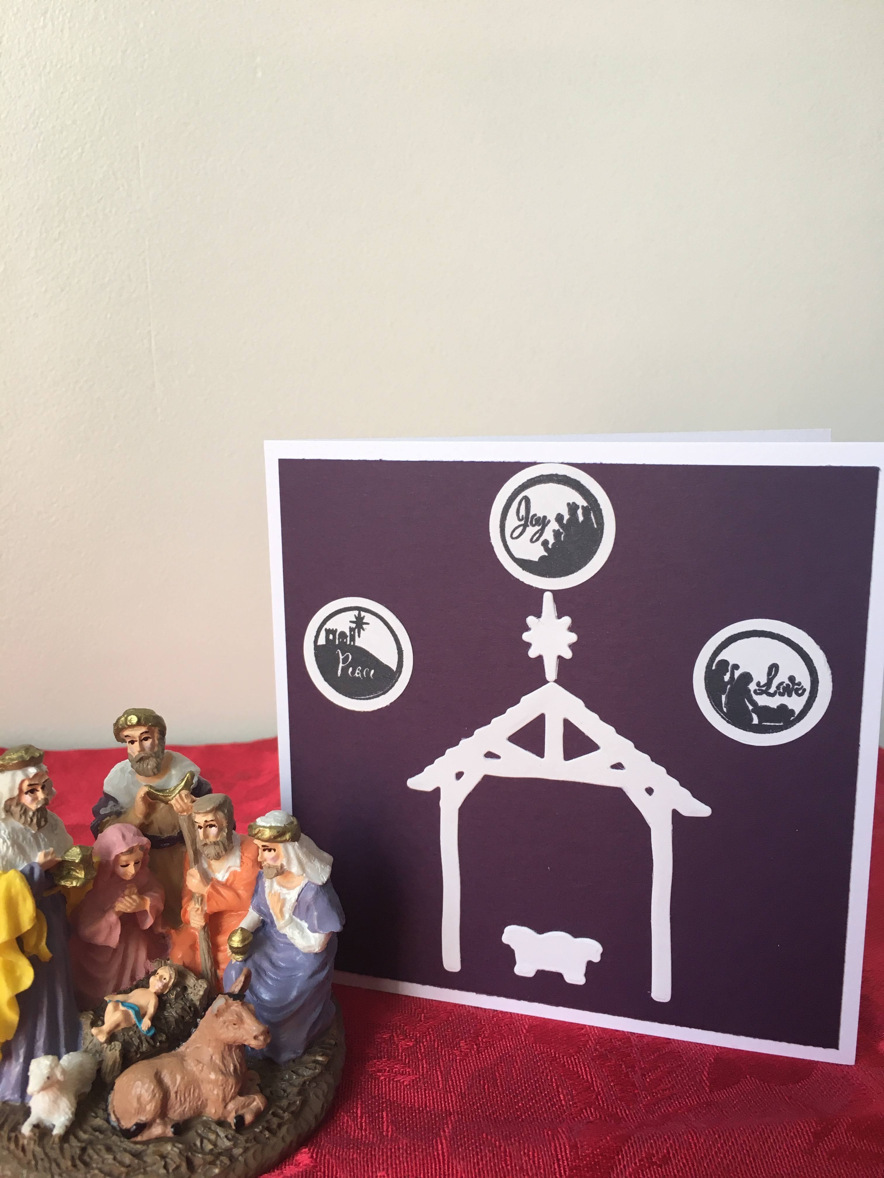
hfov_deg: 48.2
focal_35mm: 29
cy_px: 589
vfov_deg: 61.7
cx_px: 442
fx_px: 987
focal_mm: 4.15
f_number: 2.2
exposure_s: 1/33
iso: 32
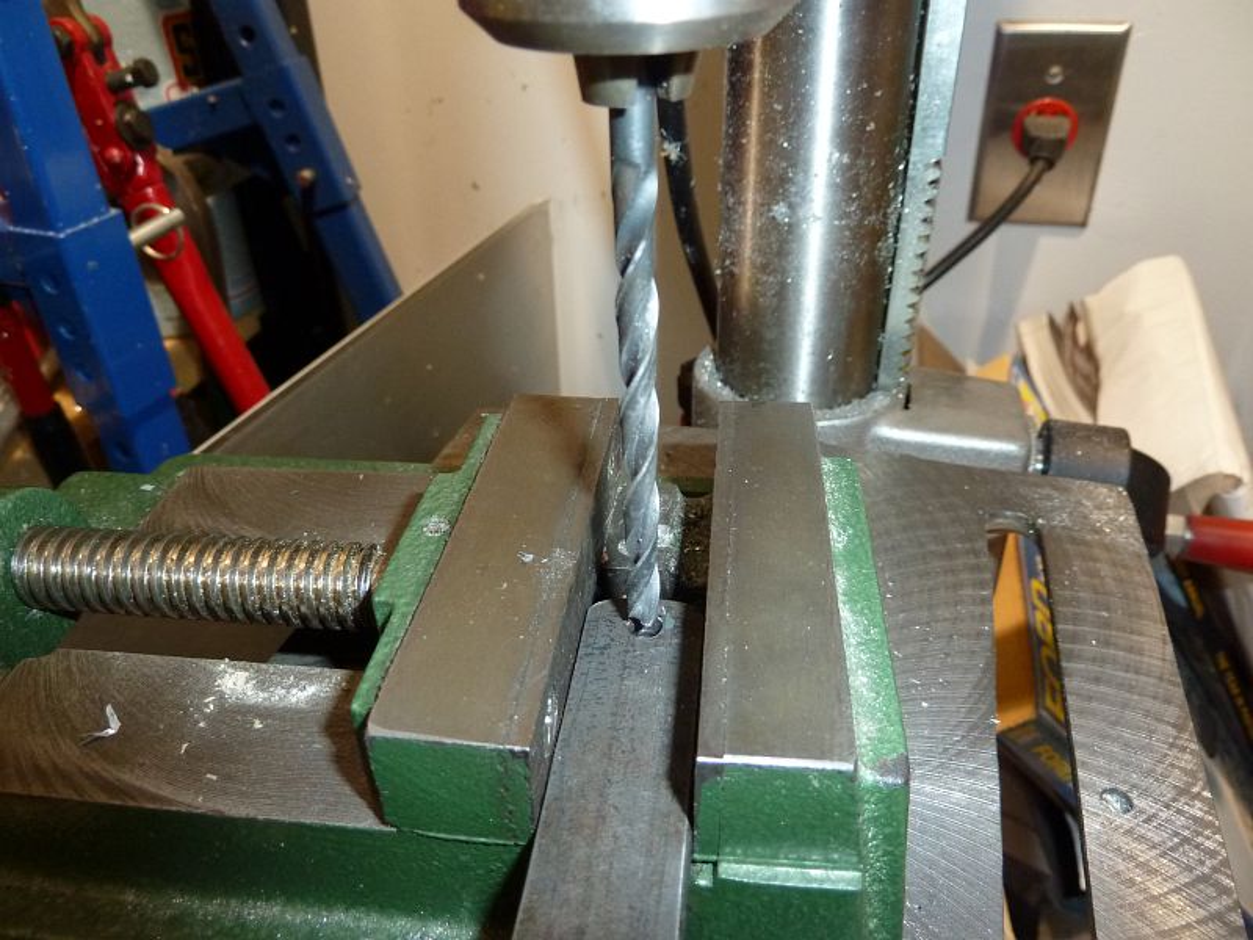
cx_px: 626
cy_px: 470
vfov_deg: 54.9
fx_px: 905
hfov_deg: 69.4
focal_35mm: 25
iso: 250
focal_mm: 4.1
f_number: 3.3
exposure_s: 1/30
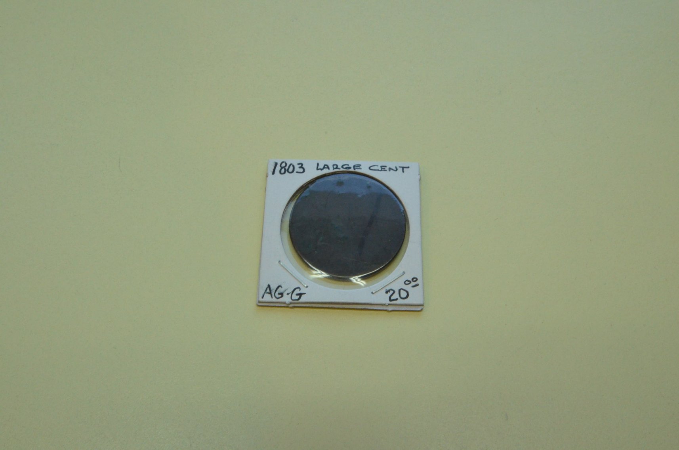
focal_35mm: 36
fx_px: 678
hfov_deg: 53.2
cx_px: 340
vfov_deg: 36.7
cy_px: 225
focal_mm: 24
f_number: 22
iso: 2500
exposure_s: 1/40
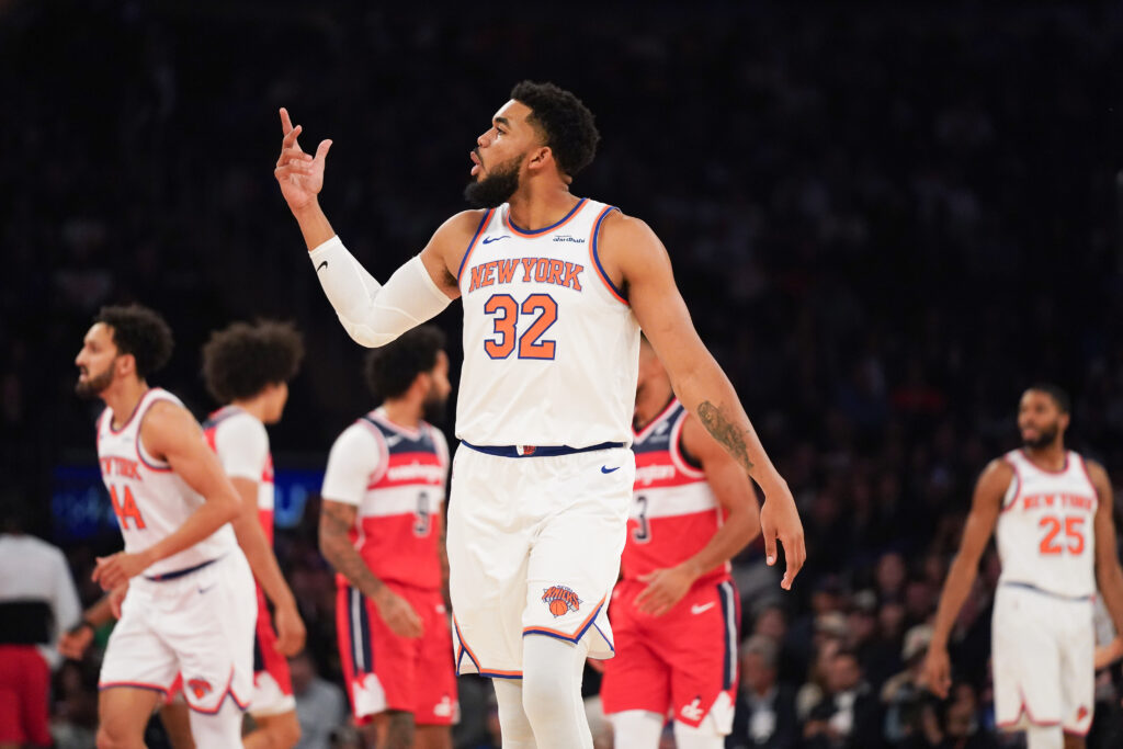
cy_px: 374
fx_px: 6177
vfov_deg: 6.9
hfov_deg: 10.4
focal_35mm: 198
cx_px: 562
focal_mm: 198
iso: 3200
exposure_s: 1/1600
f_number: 2.8
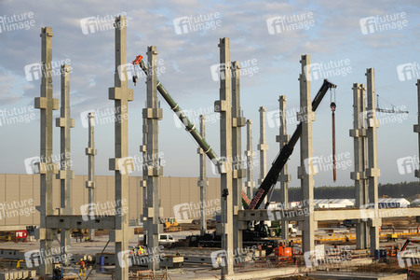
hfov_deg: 27.0
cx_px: 210
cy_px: 140
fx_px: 874
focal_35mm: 75
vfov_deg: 18.2
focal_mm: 75
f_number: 11
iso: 320
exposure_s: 1/250
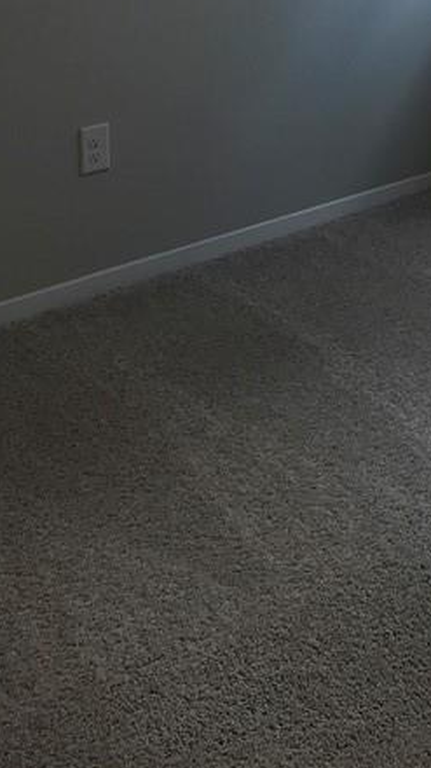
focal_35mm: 71
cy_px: -112
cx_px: 539
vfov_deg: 26.9
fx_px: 1445
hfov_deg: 16.2
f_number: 1.8
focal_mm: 3.99
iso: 25
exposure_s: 1/40
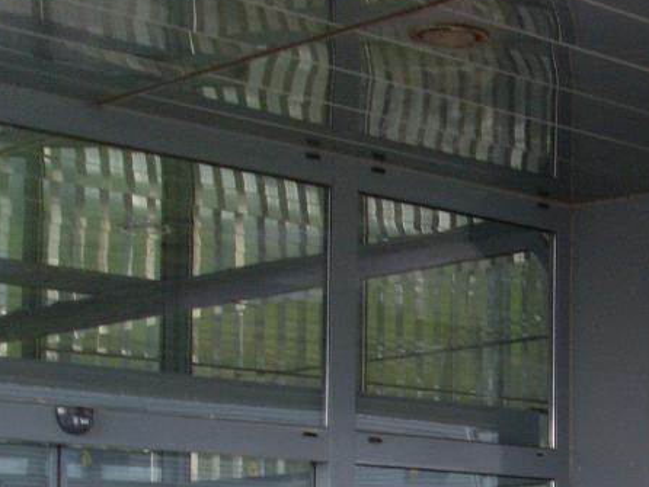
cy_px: 653
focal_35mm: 109
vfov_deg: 13.1
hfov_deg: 17.1
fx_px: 2045
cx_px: 802
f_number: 3
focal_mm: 6.3
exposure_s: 1/45
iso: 100
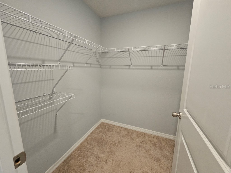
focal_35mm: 13
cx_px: 116
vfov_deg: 89.9
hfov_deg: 106.2
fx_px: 87
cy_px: 86
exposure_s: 1/60
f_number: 2.2
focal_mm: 2.2
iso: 250
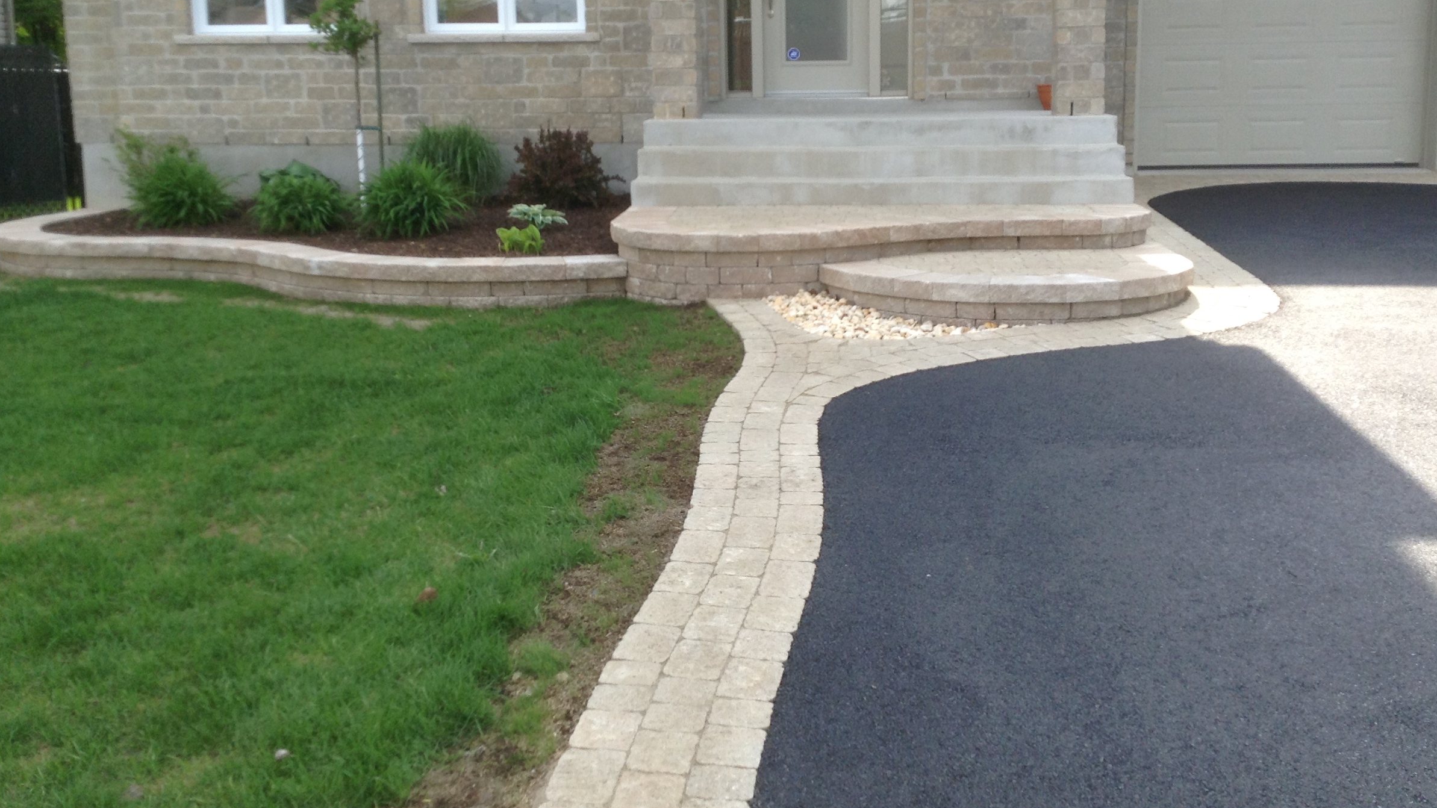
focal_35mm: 39
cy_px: 300
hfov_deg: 51.6
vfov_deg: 30.3
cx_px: 718
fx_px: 1486
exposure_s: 1/364
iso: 32
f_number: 2.4
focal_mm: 3.3
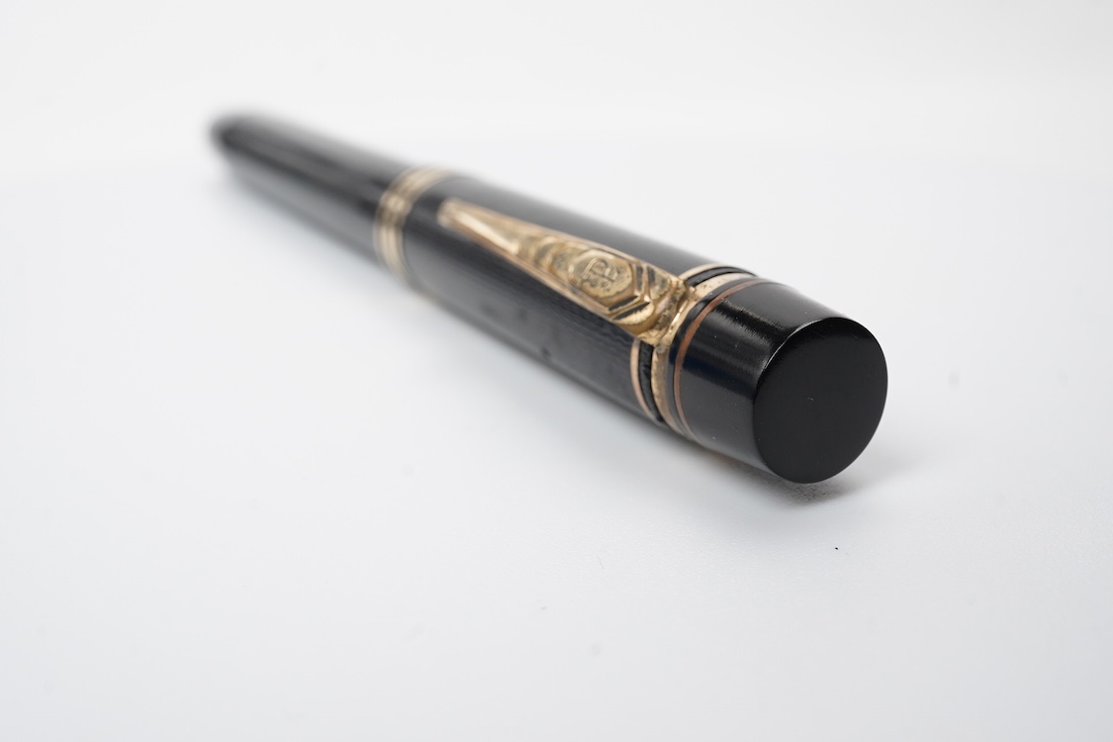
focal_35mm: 45
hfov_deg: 43.6
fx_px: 1391
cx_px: 556
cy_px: 371
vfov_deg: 29.9
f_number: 18
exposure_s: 1/100
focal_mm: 30
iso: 400
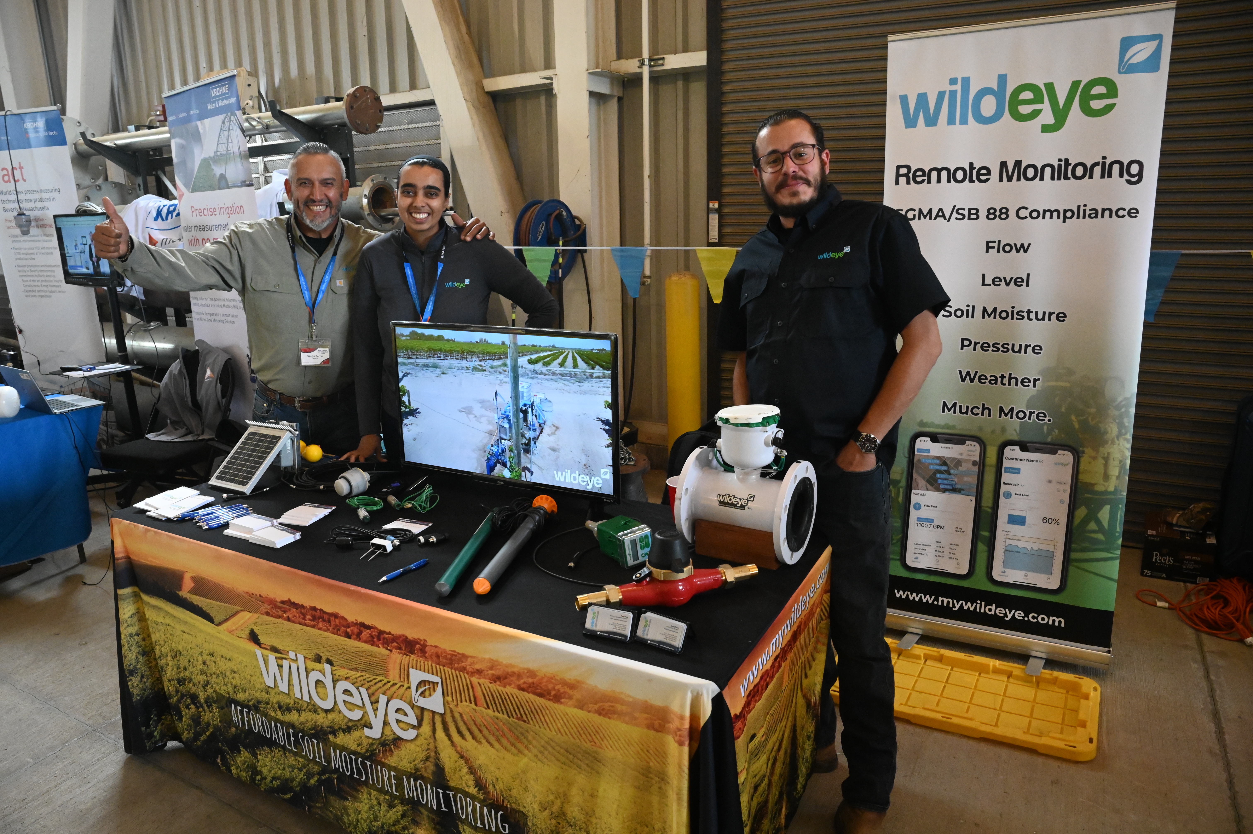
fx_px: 835
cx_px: 626
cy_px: 417
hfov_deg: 73.8
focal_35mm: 24
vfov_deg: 53.1
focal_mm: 24
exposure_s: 1/160
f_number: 9
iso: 10000
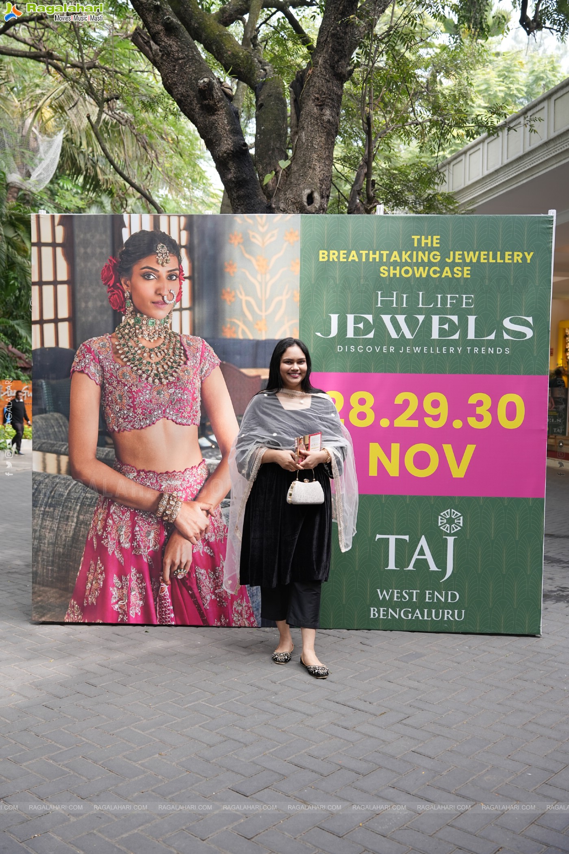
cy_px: 427
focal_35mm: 36
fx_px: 842
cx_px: 284
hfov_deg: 37.4
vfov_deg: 53.8
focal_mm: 35.5
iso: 200
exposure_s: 1/125
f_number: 4
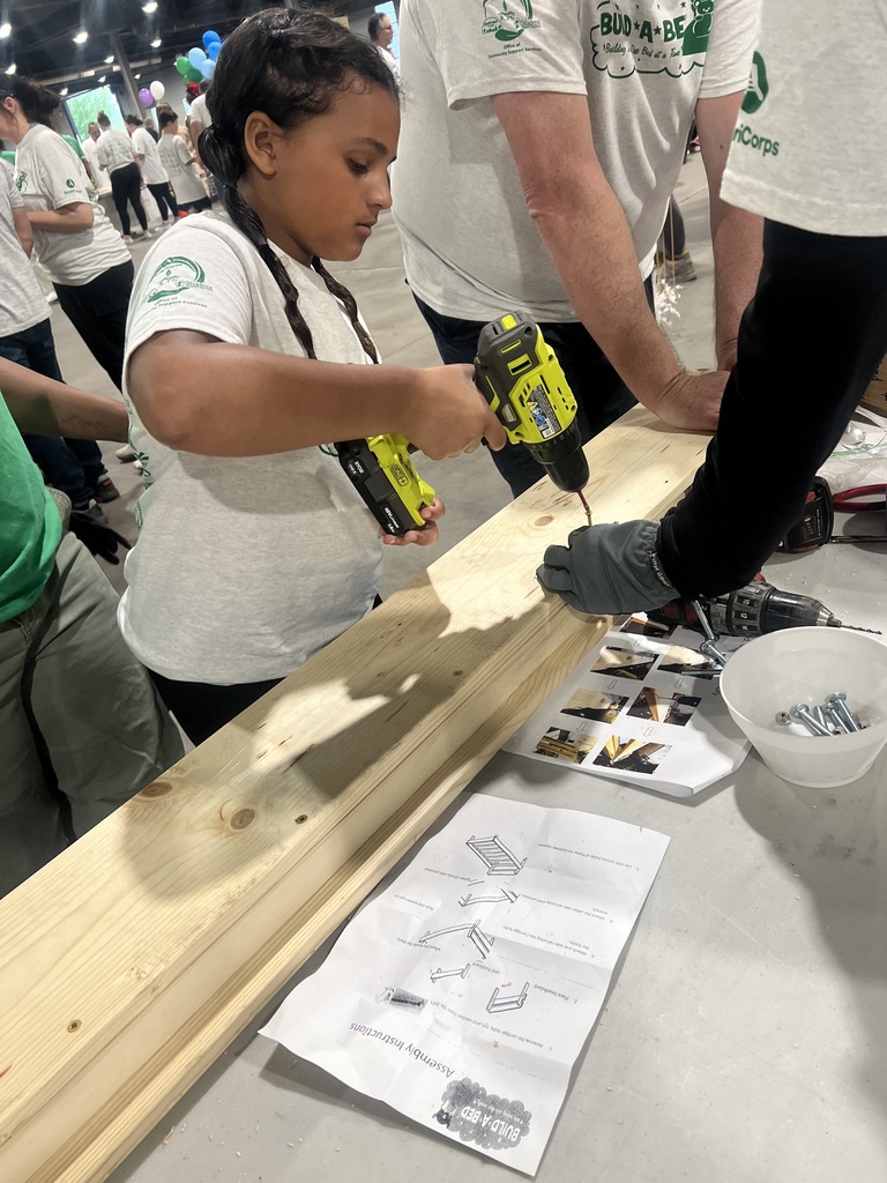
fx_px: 888
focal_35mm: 26
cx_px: 444
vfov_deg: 67.3
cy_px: 592
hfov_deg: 53.1
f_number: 1.5
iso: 125
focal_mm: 5.7
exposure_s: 1/108
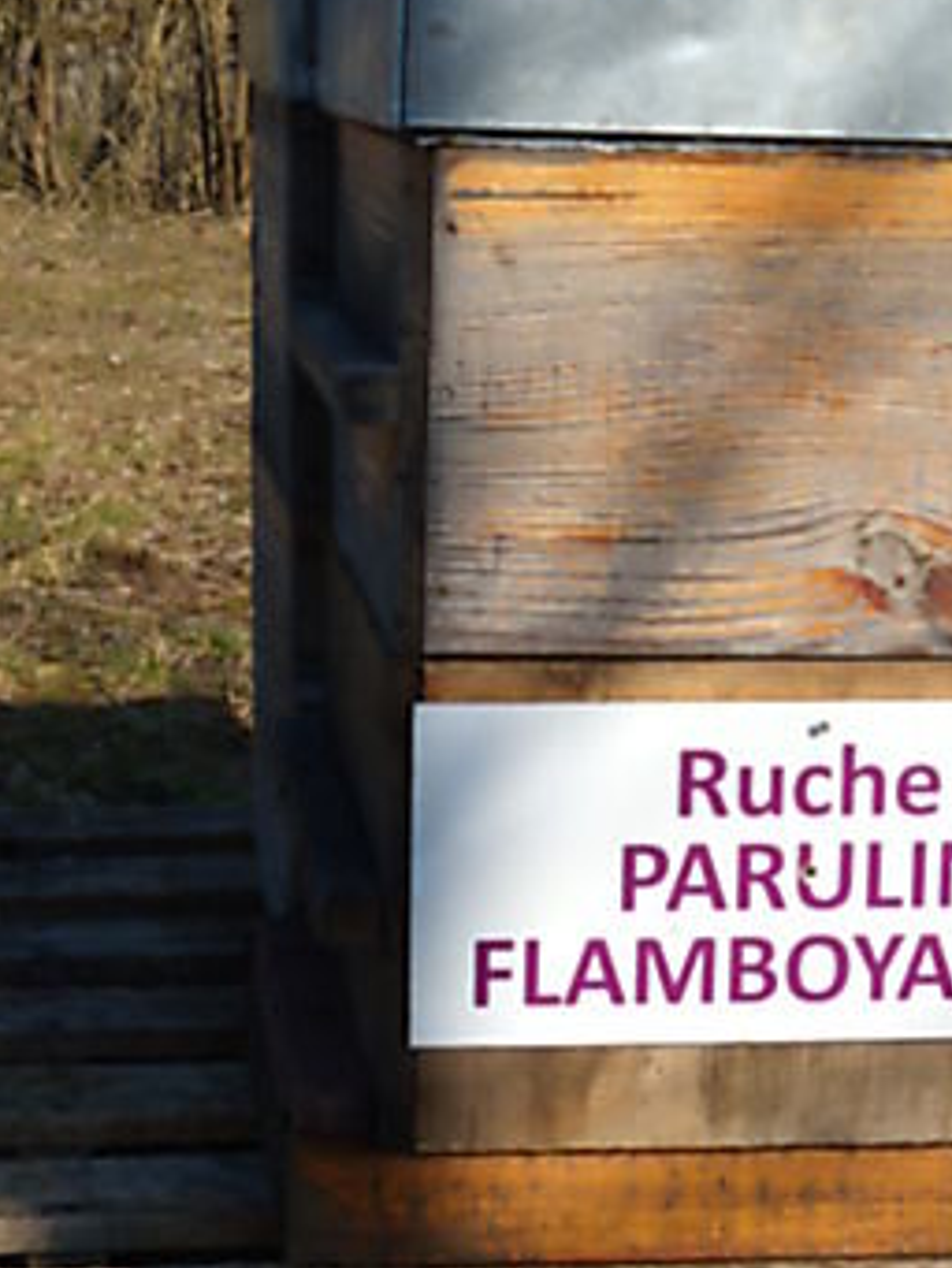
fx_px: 3225
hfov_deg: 16.8
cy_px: 286
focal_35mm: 88
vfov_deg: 22.0
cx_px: 461
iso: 80
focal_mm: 8.8
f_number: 9.2
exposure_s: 1/160
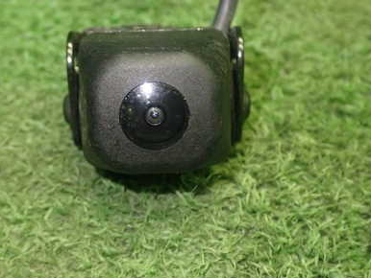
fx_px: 783
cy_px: 116
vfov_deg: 20.2
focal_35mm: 73
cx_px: 164
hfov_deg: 26.6
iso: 500
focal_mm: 8.4
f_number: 3.1
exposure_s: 1/50
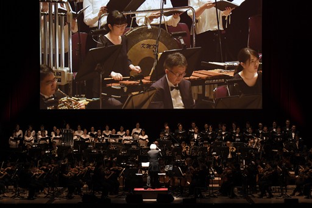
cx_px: 156
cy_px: 104
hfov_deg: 15.2
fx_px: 1170
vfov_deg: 10.2
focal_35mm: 135
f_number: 4.8
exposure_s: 1/125
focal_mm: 135
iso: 2500
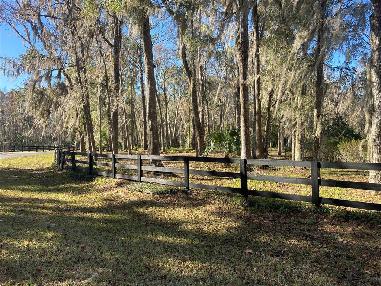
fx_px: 308
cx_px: 190
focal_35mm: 28
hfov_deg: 63.4
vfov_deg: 49.7
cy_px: 143
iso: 20
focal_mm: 3.99
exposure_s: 1/415
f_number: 1.8
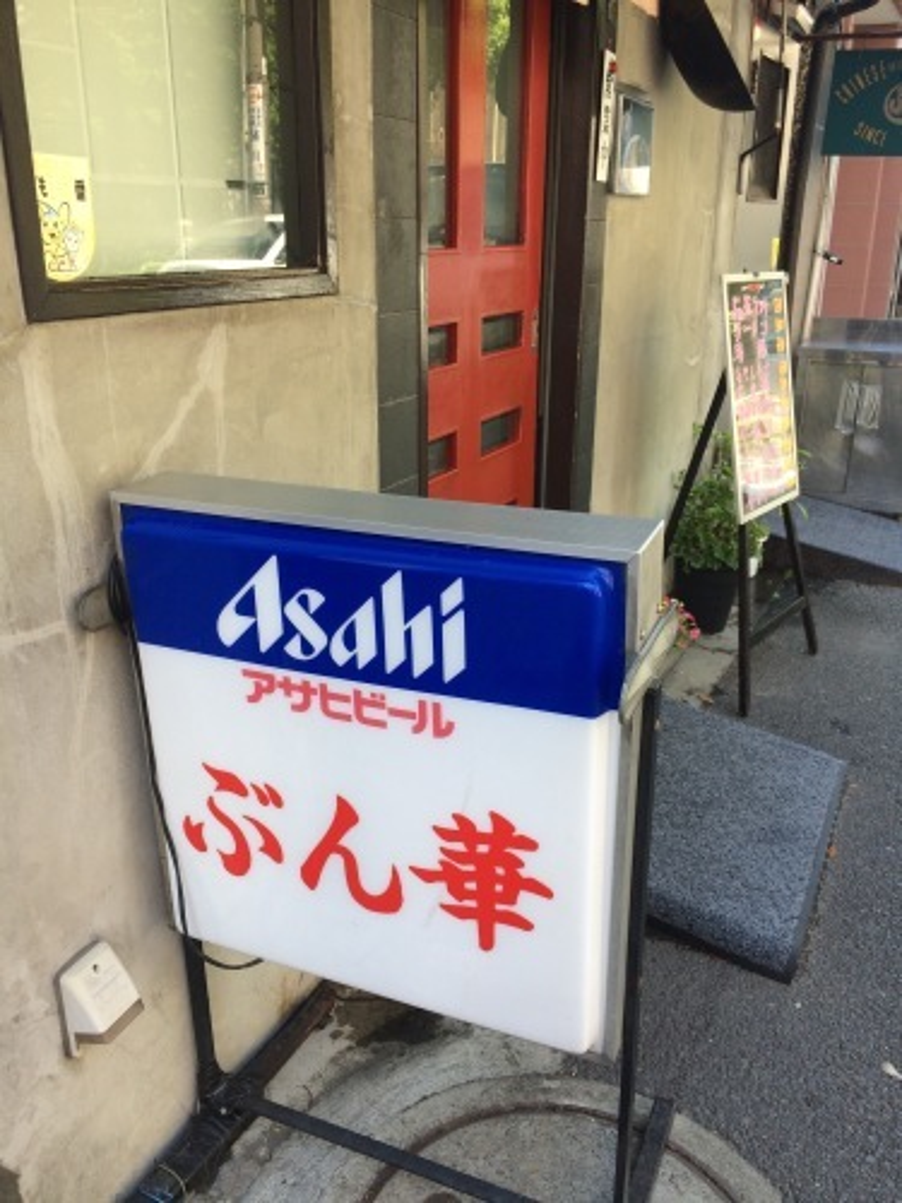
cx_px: 451
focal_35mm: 29
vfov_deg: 61.7
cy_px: 602
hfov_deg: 48.2
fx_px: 1008
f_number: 2.2
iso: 40
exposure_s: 1/120
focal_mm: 4.15
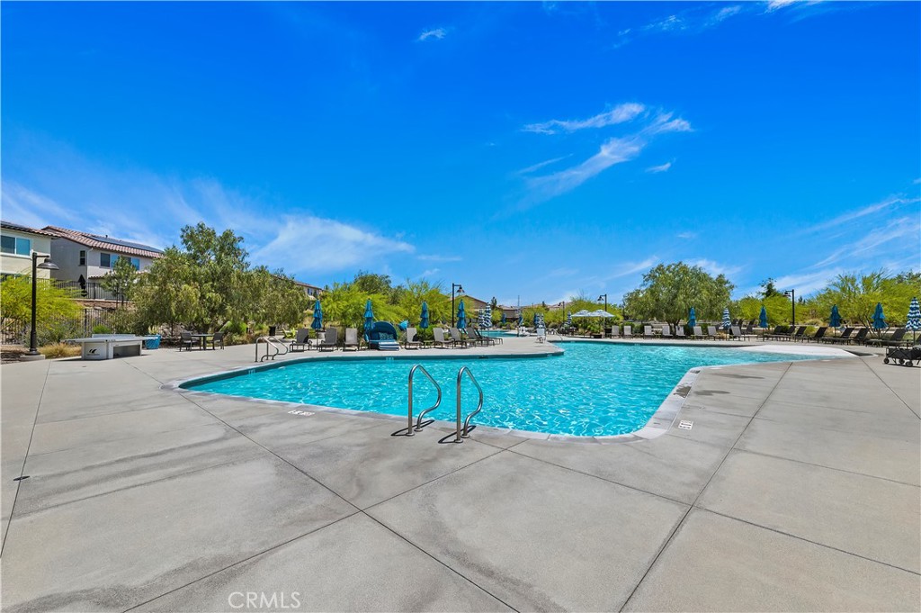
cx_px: 460
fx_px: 358
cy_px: 306
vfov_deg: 81.1
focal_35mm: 14
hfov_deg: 104.3
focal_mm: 14
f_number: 20
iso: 500
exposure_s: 1/400
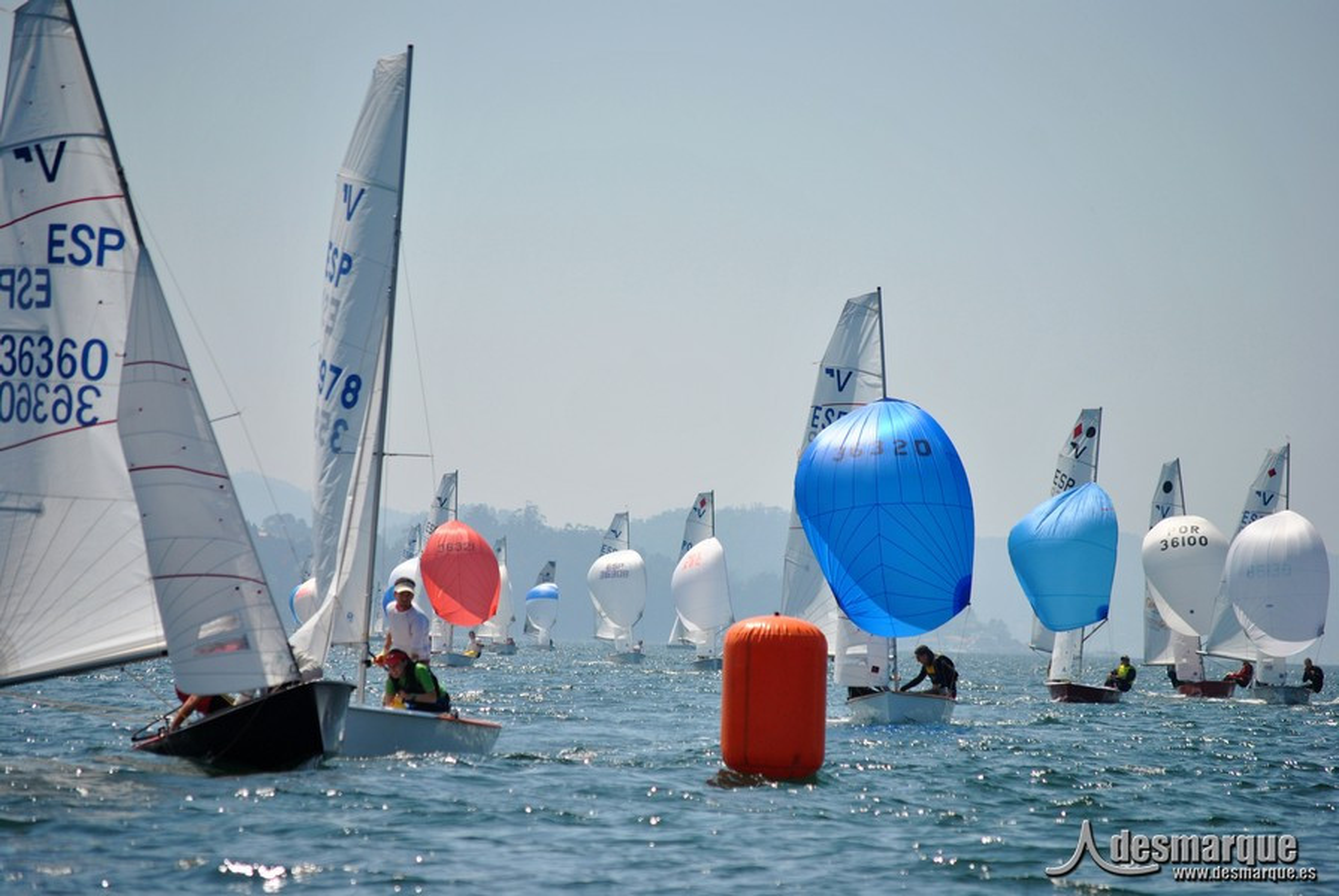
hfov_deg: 10.1
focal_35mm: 202
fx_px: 7542
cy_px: 448
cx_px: 670
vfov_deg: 6.8
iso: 200
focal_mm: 135
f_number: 5
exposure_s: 1/1600
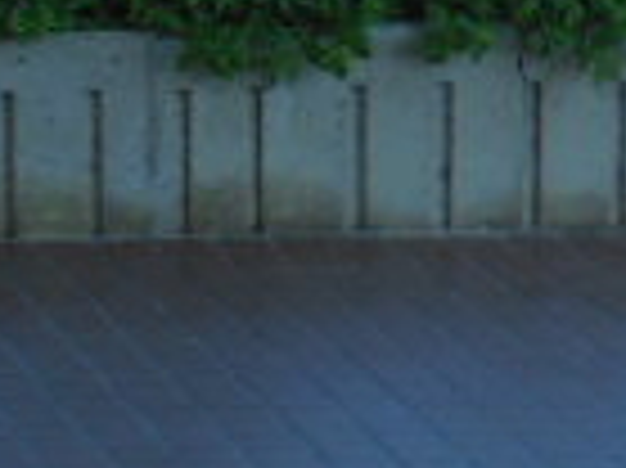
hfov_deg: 5.3
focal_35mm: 369
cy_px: -459
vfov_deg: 4.0
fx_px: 6667
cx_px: -631
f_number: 5.4
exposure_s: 1/250
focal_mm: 14.3
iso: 250
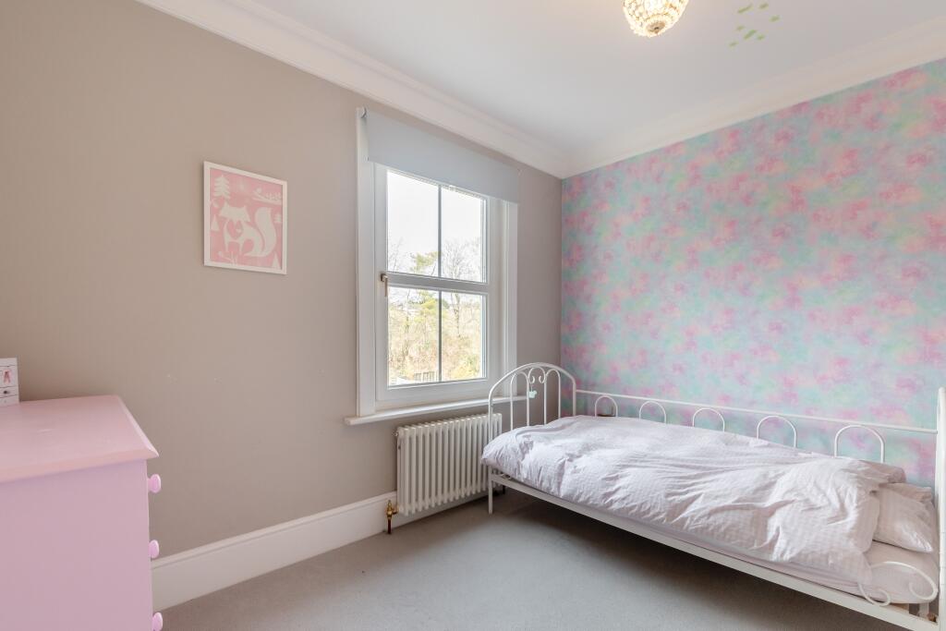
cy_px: 316
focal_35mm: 15
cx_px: 473
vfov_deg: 77.3
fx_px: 394
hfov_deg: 100.4
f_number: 8
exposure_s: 1/100
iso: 400
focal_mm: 10
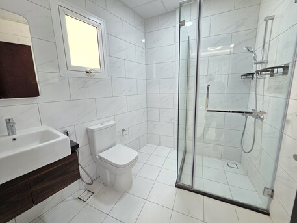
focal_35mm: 13
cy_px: 112
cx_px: 148
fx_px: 112
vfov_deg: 89.9
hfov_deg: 106.2
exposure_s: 1/50
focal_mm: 2.2
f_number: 1.9
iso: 250
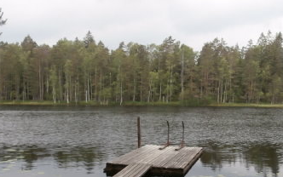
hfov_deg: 40.9
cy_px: 120
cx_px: 167
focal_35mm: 49
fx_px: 378
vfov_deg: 26.2
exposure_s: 1/100
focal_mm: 4.2
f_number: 7.9
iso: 100
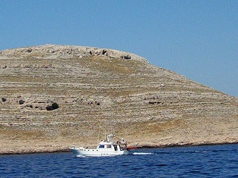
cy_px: 88
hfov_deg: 12.1
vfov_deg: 9.1
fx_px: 1121
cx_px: 79
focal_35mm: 163
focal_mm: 9.92
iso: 100
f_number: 5
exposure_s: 1/1862
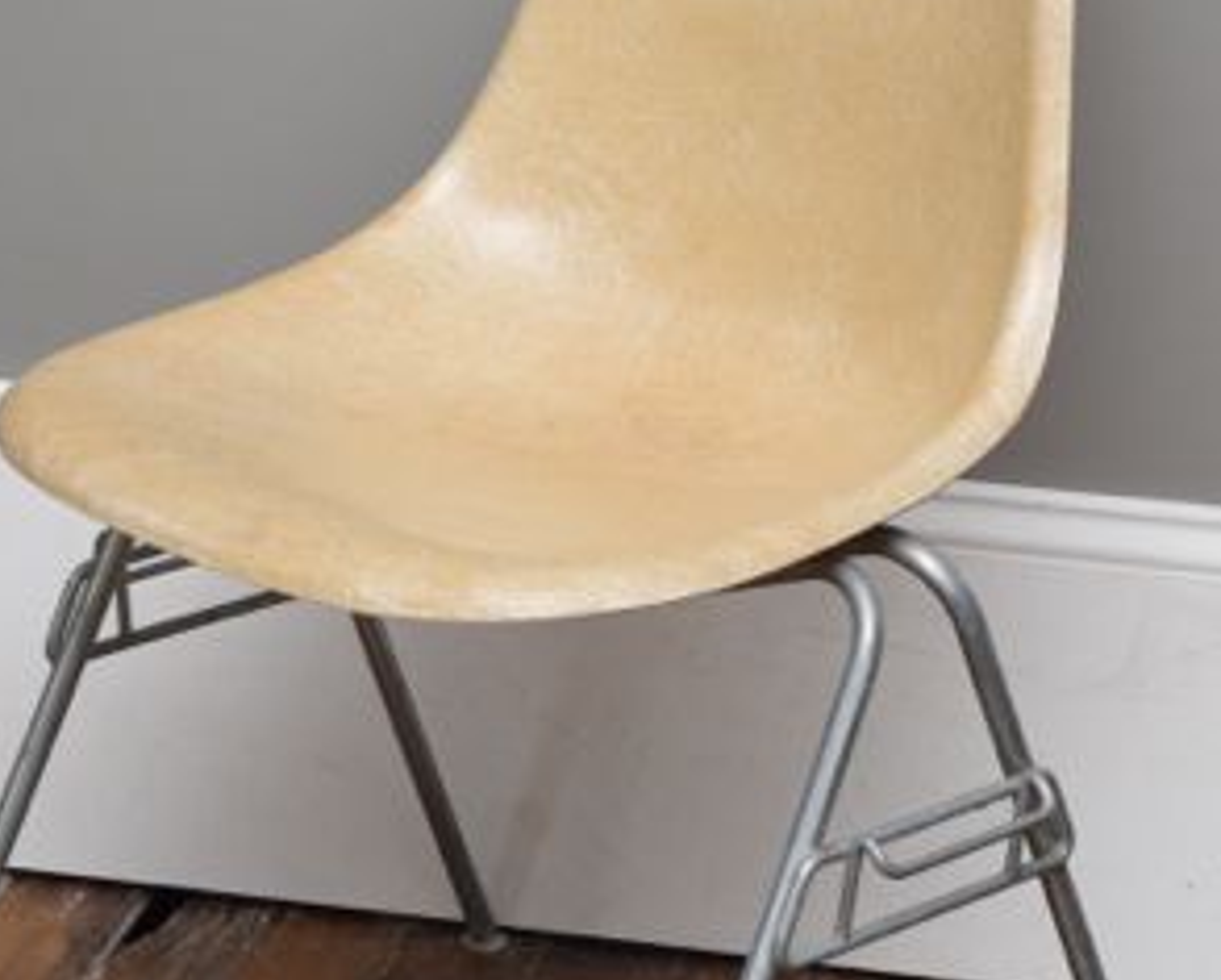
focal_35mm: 169
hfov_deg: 11.4
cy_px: 277
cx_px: 621
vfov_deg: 9.1
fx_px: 6114
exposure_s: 1/125
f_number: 5.6
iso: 1600
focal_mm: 55
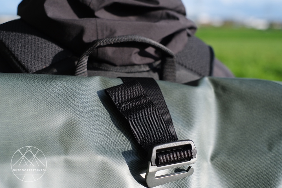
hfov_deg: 37.5
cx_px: 141
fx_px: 415
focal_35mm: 53
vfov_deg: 25.5
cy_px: 94
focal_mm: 35
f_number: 3.6
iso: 400
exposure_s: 1/2000
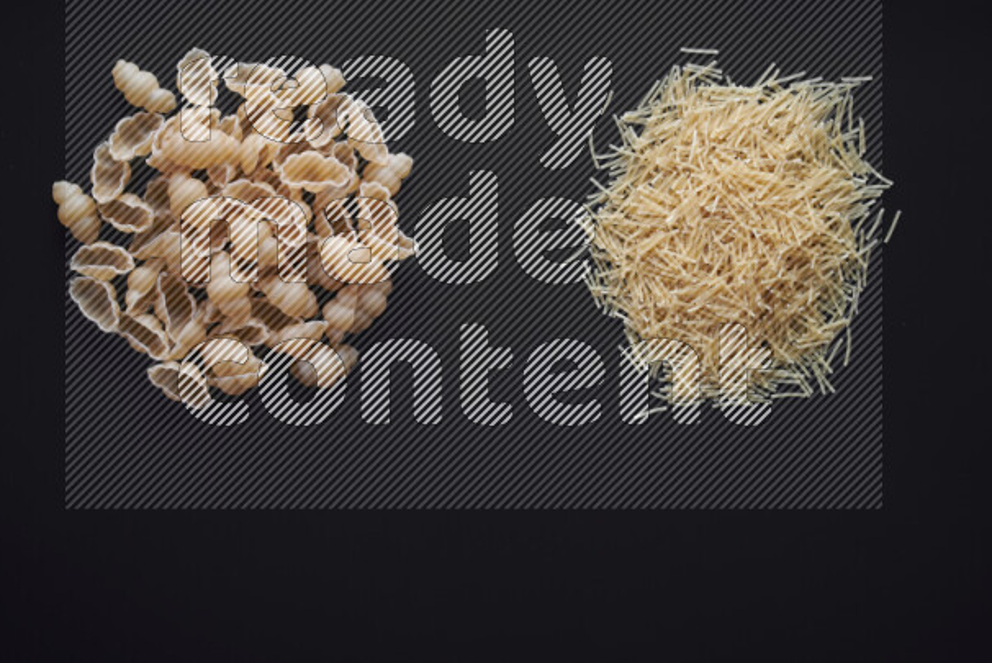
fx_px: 1820
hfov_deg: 30.5
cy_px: 228
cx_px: 473
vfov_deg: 20.6
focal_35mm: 66
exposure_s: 1/100
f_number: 8
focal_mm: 50
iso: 100
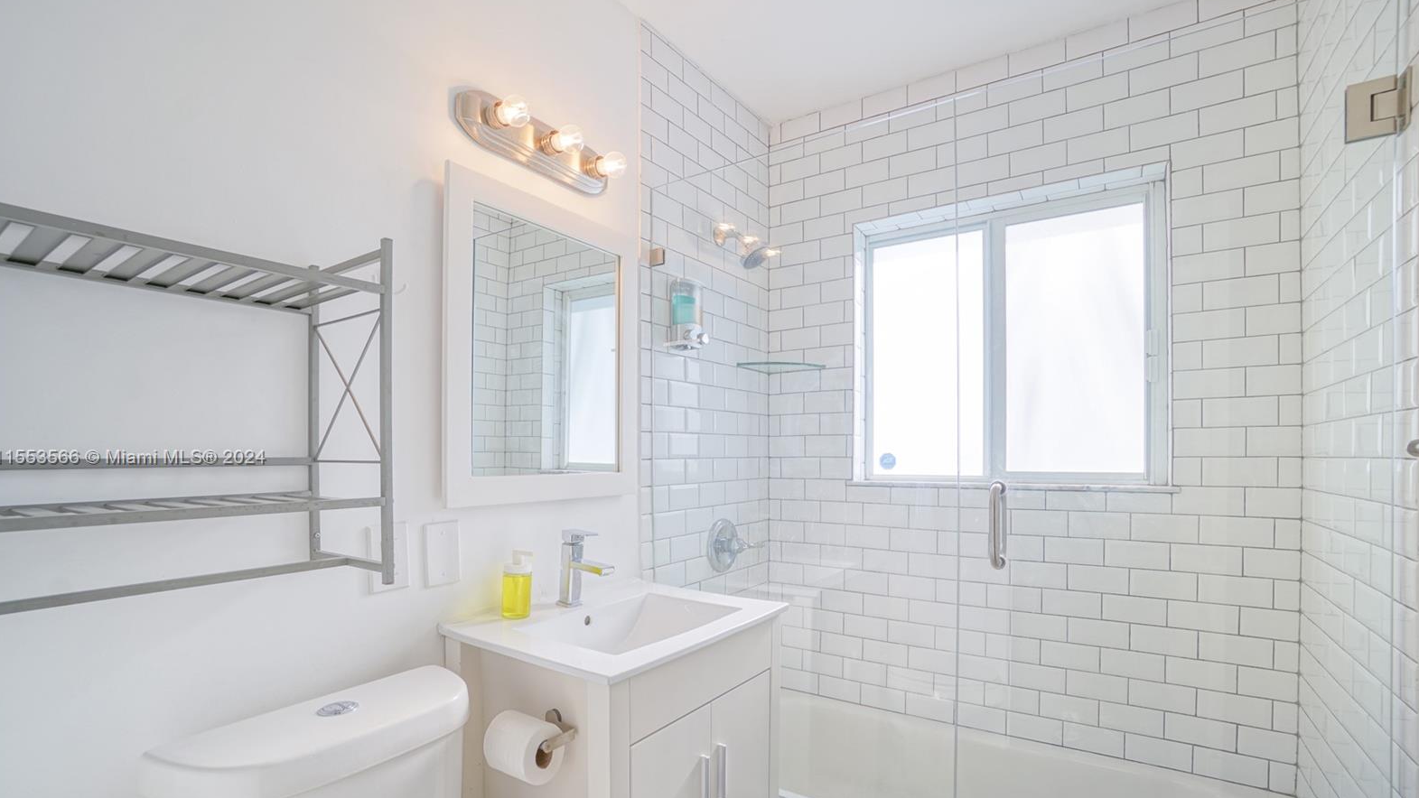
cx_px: 699
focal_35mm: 16
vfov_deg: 66.7
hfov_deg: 99.4
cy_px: 459
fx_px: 602
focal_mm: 10
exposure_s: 1/40
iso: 125
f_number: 7.1
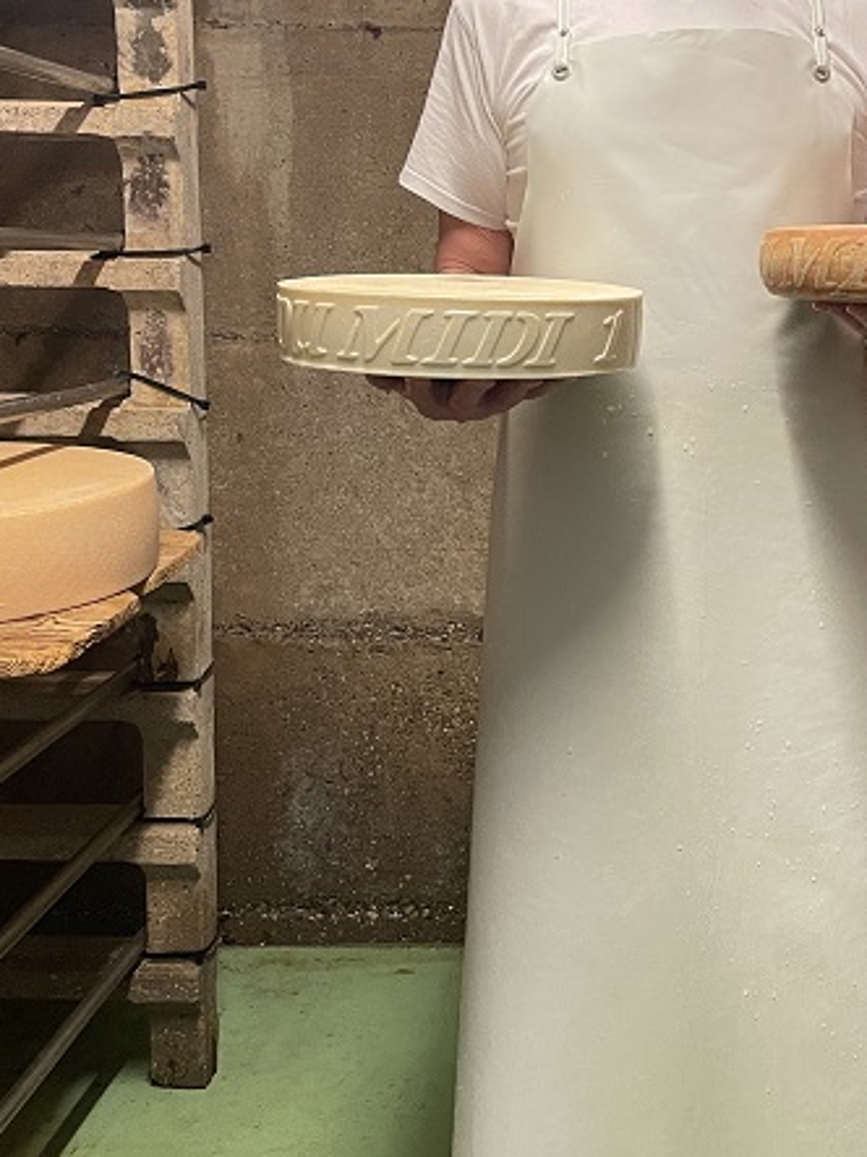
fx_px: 1570
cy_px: 504
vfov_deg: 40.4
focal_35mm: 47
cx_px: 645
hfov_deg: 30.4
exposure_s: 1/50
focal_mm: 4.2
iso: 160
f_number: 1.6
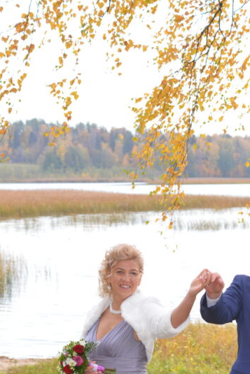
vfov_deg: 15.2
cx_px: 185
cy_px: 321
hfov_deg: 10.2
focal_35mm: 134
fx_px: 1395
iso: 400
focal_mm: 70
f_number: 6.3
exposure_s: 1/160
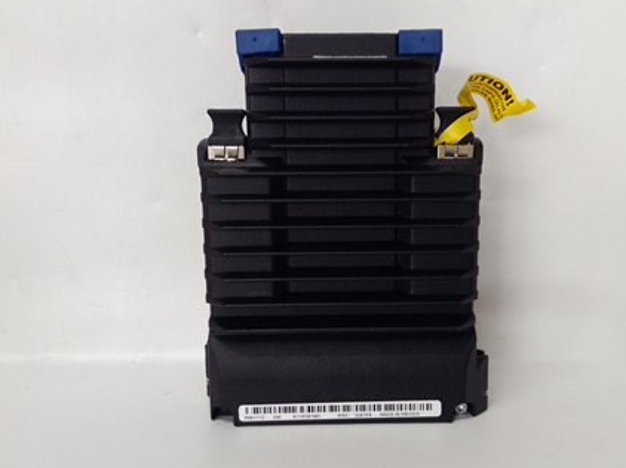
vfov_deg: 44.1
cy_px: 233
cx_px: 355
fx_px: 578
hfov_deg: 56.7
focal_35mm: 32
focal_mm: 3.79
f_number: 2
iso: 157
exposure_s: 1/33
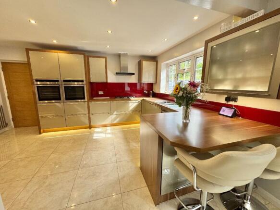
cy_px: 105
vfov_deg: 85.7
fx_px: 113
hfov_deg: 102.1
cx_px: 140
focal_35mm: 14
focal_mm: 2.22
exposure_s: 1/100
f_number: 2.2
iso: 160
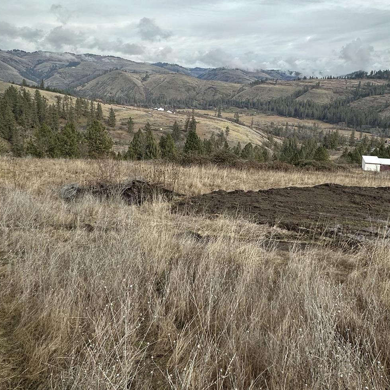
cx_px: 255
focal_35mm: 29
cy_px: 150
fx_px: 370
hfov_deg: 54.7
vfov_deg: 55.1
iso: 40
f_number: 2.2
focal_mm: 2.22
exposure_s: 1/1667
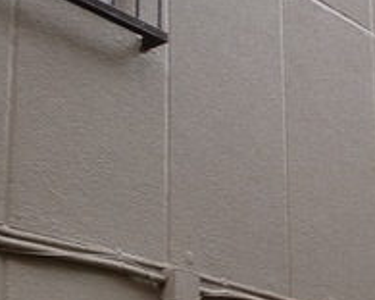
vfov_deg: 14.6
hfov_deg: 17.5
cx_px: 444
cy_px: 238
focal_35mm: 105
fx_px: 1165
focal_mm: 6.3
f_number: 3.1
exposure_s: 1/200
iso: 64
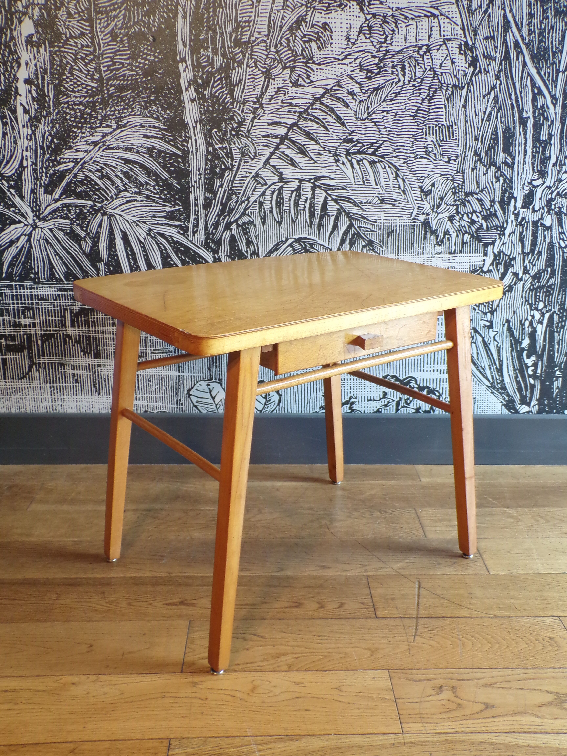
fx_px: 699
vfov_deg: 56.8
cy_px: 378
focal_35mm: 32
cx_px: 284
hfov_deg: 44.2
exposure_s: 1/17
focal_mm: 5.8
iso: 200
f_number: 3.2
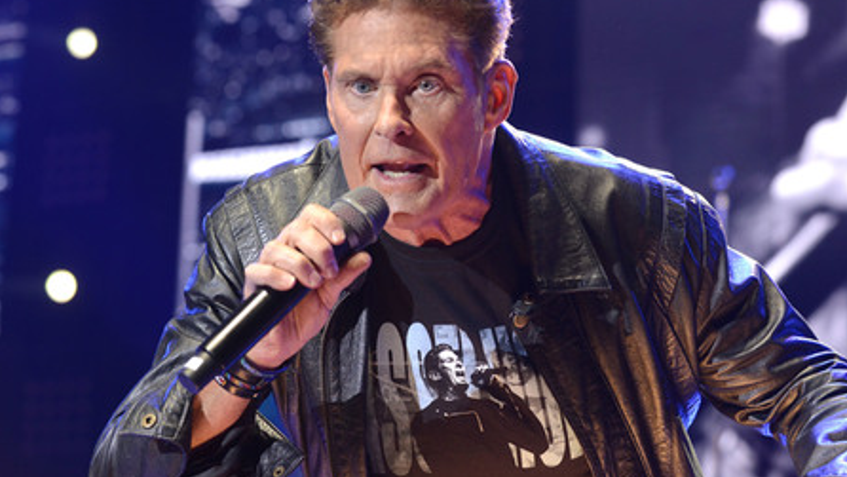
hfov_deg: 23.4
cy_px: 196
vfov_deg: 13.3
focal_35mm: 91
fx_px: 2044
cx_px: 426
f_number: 4.5
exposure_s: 1/320
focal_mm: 86
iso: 2500
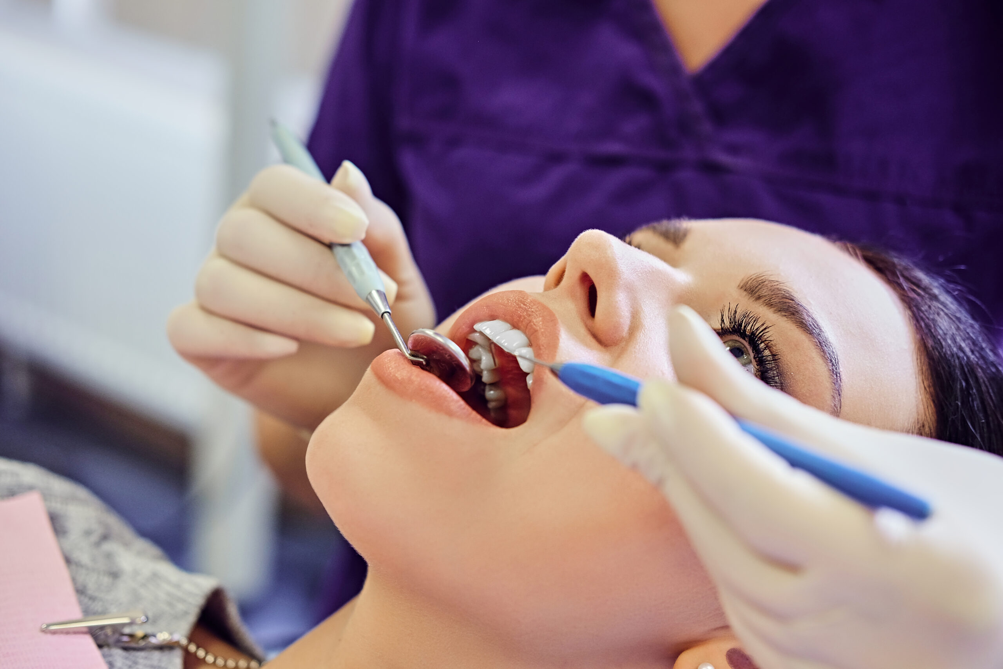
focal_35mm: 53
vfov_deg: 25.5
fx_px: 1477
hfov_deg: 37.5
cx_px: 502
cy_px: 334
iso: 400
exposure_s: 1/125
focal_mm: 35
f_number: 2.5
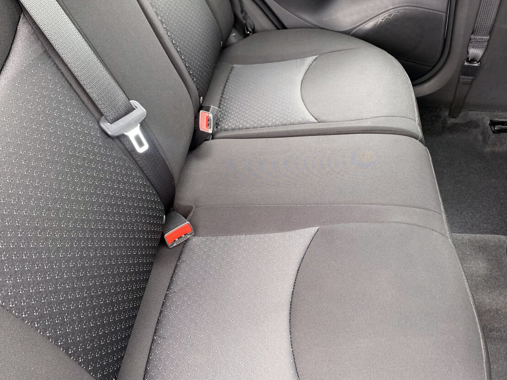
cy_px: 190
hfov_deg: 60.0
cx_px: 256
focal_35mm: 30
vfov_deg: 46.8
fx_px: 439
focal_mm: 4.25
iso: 100
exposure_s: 1/60
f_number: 1.8
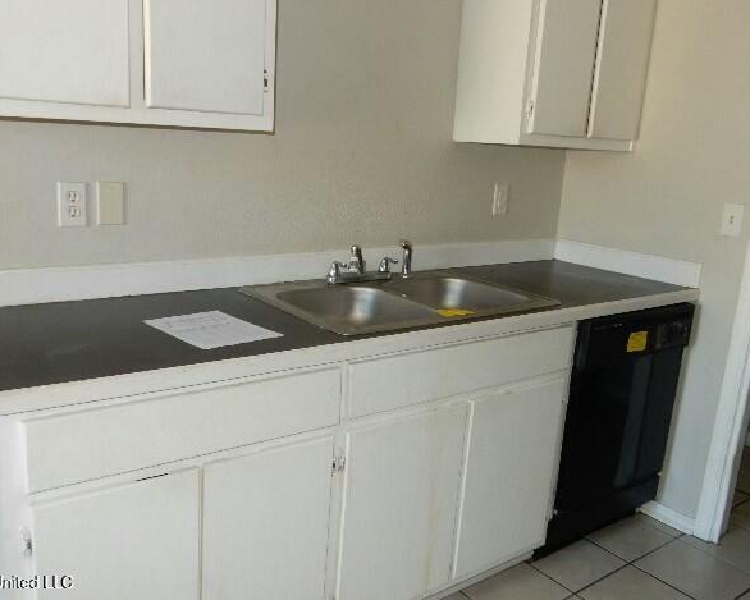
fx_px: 710
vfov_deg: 45.8
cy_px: 303
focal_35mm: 32
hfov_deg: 55.6
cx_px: 356
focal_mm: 5.4
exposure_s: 1/30
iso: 200
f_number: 4
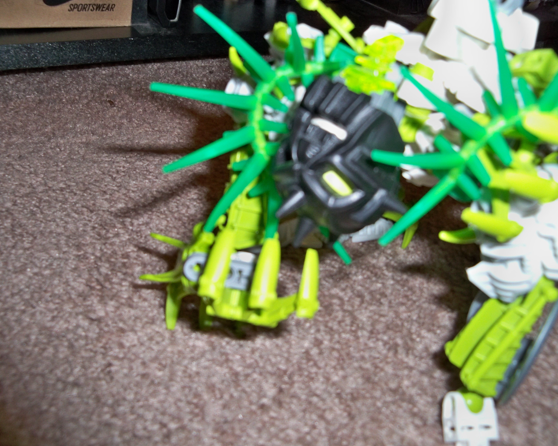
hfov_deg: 49.1
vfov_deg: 40.1
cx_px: 285
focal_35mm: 37
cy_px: 225
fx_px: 611
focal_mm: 6.2
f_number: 3.5
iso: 200
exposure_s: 1/30
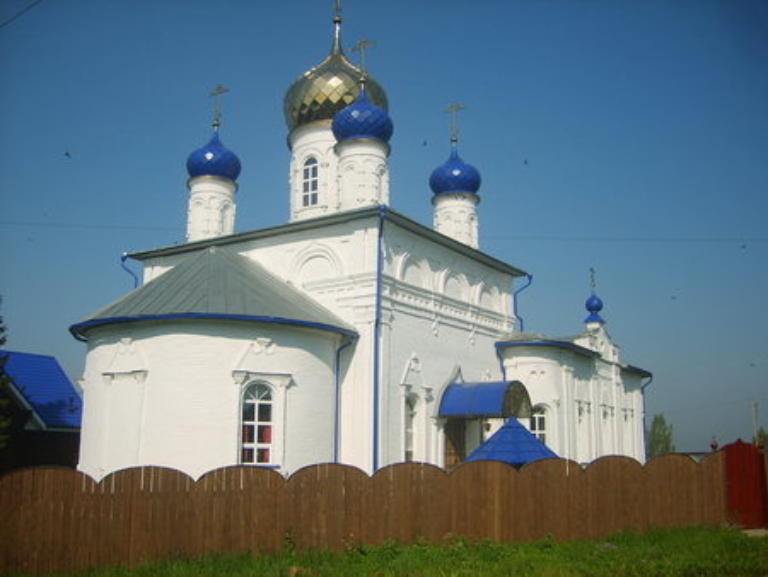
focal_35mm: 35
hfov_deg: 52.6
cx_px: 384
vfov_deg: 40.7
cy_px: 288
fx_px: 777
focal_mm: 5.8
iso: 50
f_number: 7.1
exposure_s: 1/250
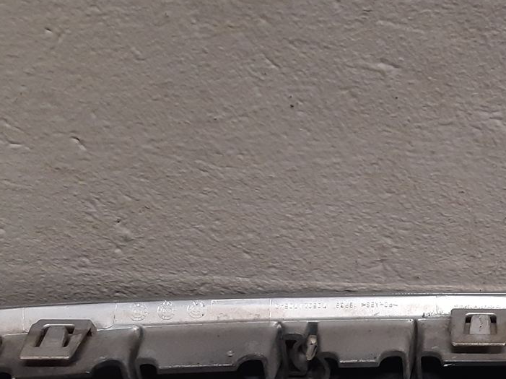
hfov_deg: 24.4
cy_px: 363
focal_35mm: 76
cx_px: 514
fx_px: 1110
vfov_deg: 18.9
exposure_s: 1/50
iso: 125
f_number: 1.7
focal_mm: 3.93
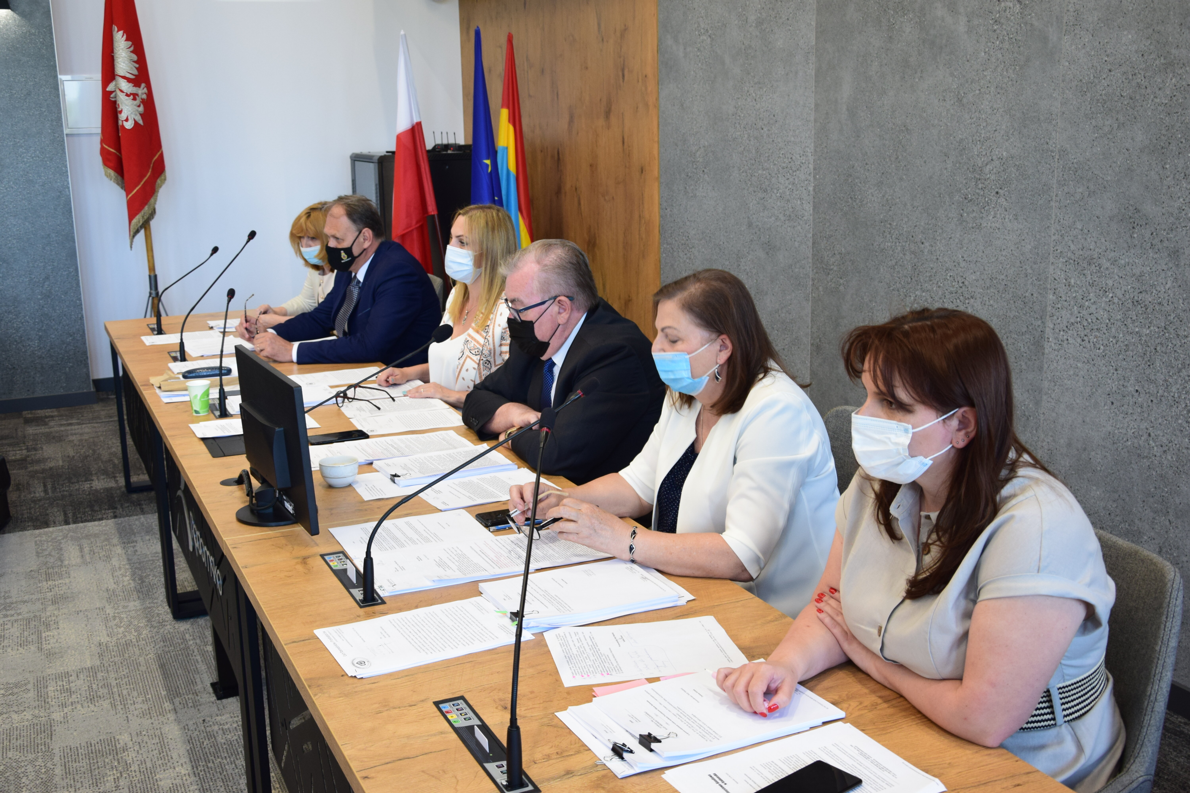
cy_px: 396
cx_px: 595
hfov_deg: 51.3
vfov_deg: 35.5
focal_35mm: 38
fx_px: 1239
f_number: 6.3
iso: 640
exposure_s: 1/50
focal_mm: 25
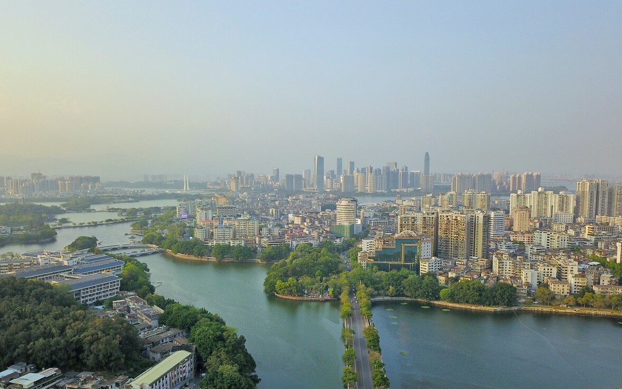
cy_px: 227
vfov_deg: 44.4
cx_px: 312
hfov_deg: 66.5
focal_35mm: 28
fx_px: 475
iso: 100
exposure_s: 1/457
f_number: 2.2
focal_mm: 4.7
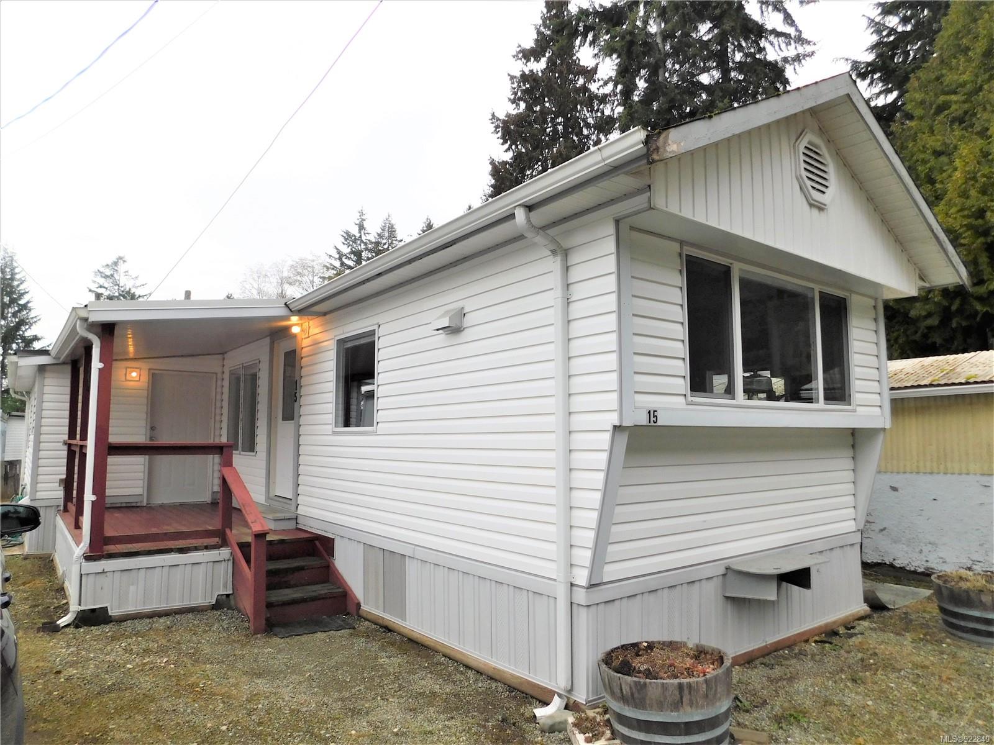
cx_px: 497
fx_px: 660
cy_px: 372
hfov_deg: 73.9
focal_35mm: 23
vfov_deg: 58.9
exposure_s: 1/400
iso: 125
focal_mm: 4
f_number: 3
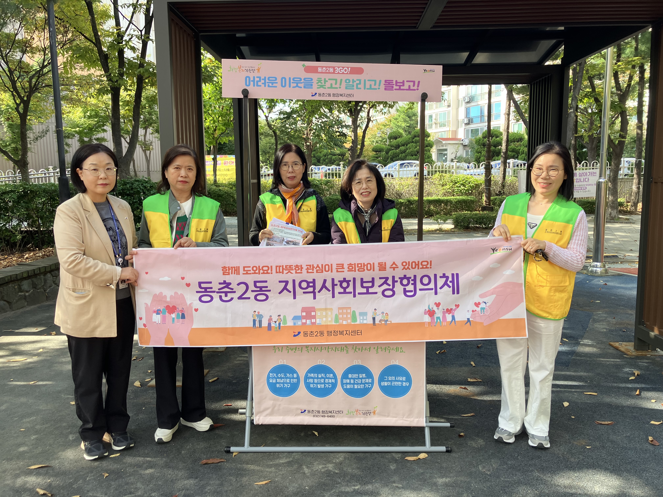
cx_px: 332
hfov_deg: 63.4
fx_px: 536
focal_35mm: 28
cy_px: 248
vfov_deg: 49.7
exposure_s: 1/161
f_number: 1.8
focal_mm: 3.99
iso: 25
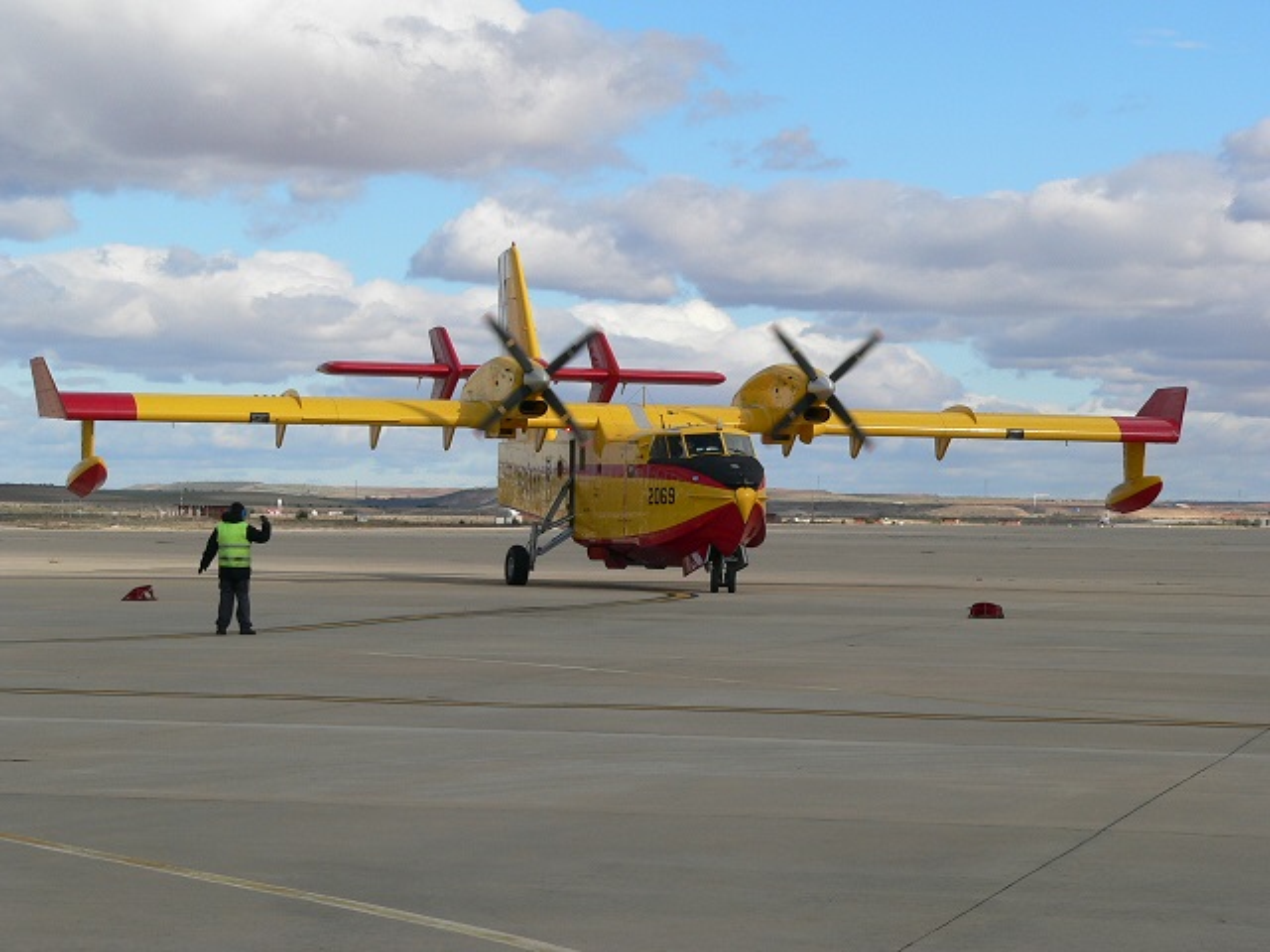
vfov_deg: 14.6
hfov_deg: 19.4
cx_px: 635
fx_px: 3706
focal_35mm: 101
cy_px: 476
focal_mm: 16.7
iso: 80
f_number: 5.2
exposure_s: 1/500
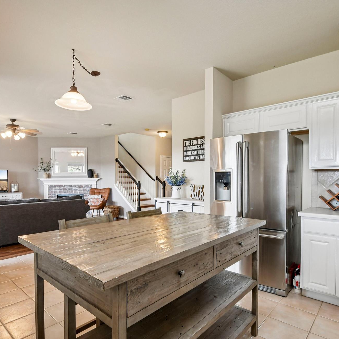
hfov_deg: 74.8
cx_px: 167
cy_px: 172
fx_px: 222
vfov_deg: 74.8
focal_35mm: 20
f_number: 8
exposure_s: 1/15
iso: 400
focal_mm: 10
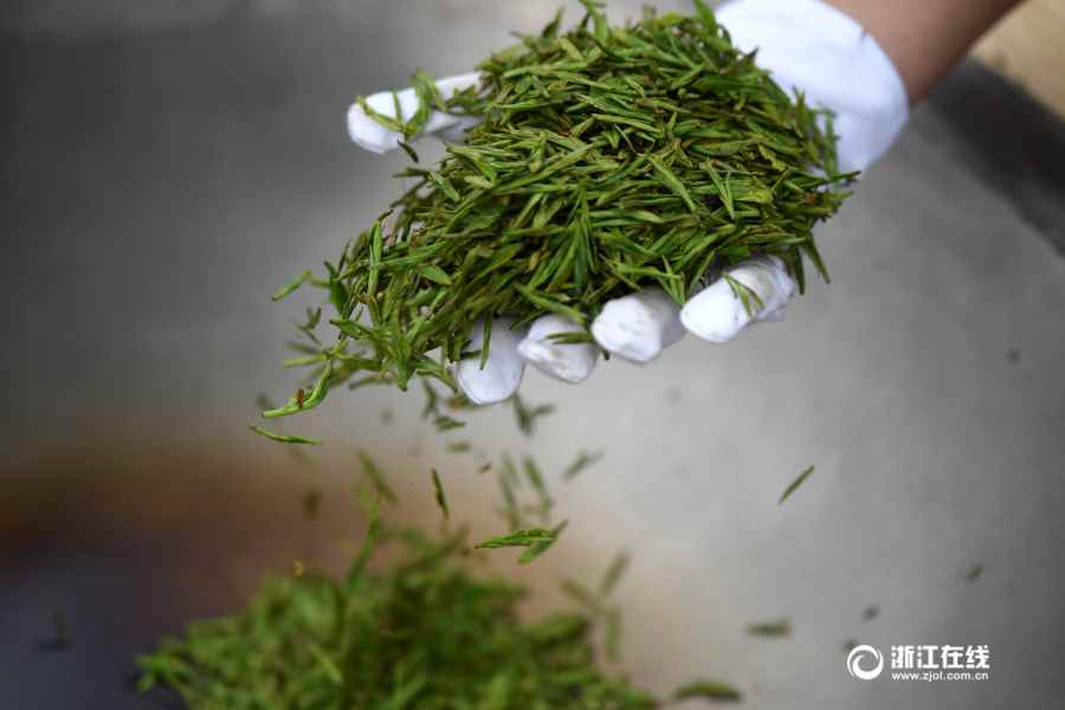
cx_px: 532
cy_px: 355
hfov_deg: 14.2
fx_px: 4289
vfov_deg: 9.5
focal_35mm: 145
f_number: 2.8
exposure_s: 1/6400
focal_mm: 145
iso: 640
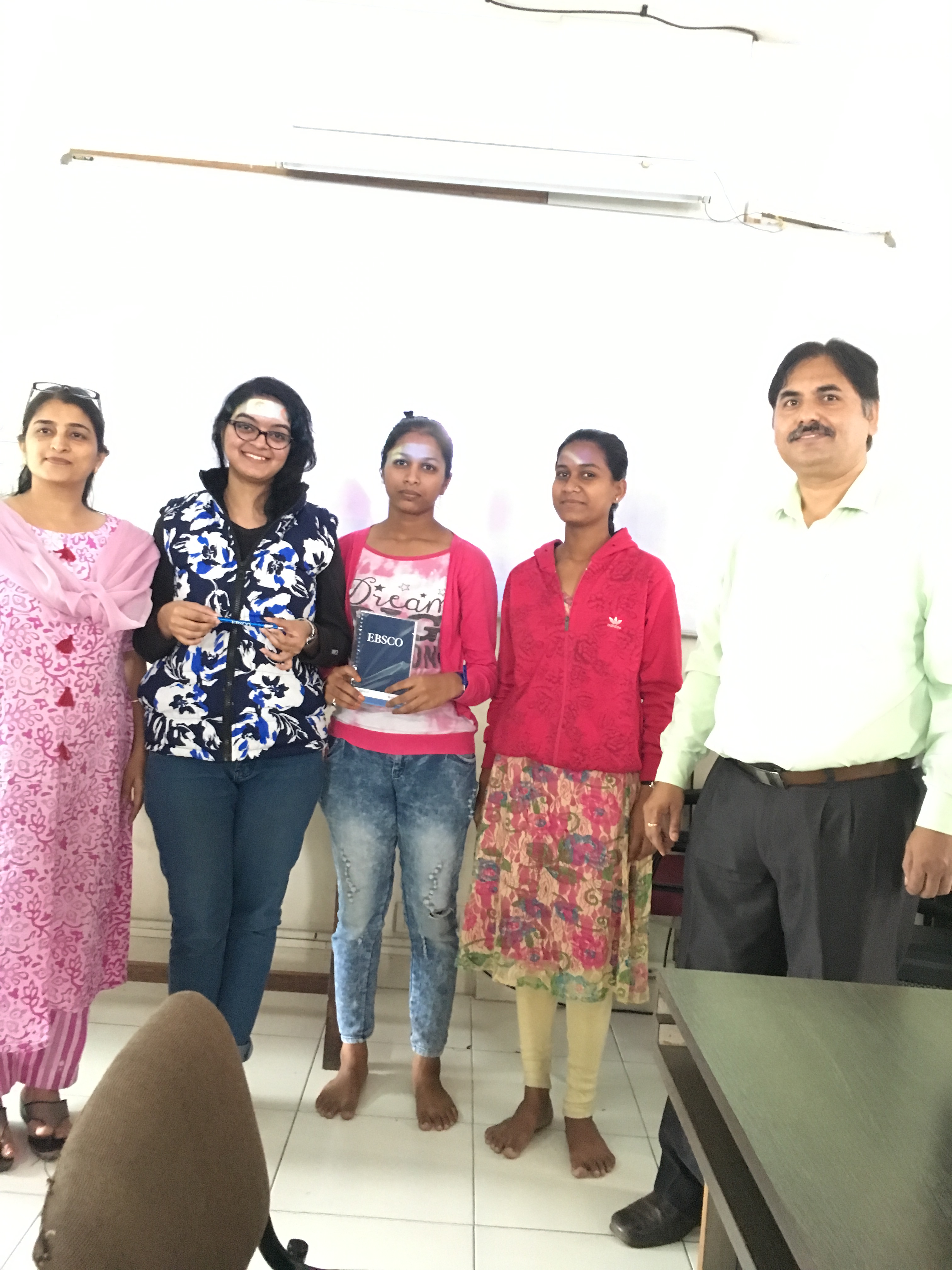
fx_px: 1063
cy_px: 635
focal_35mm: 29
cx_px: 476
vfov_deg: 61.7
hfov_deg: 48.2
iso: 320
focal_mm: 4.15
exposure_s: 1/17
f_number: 2.2
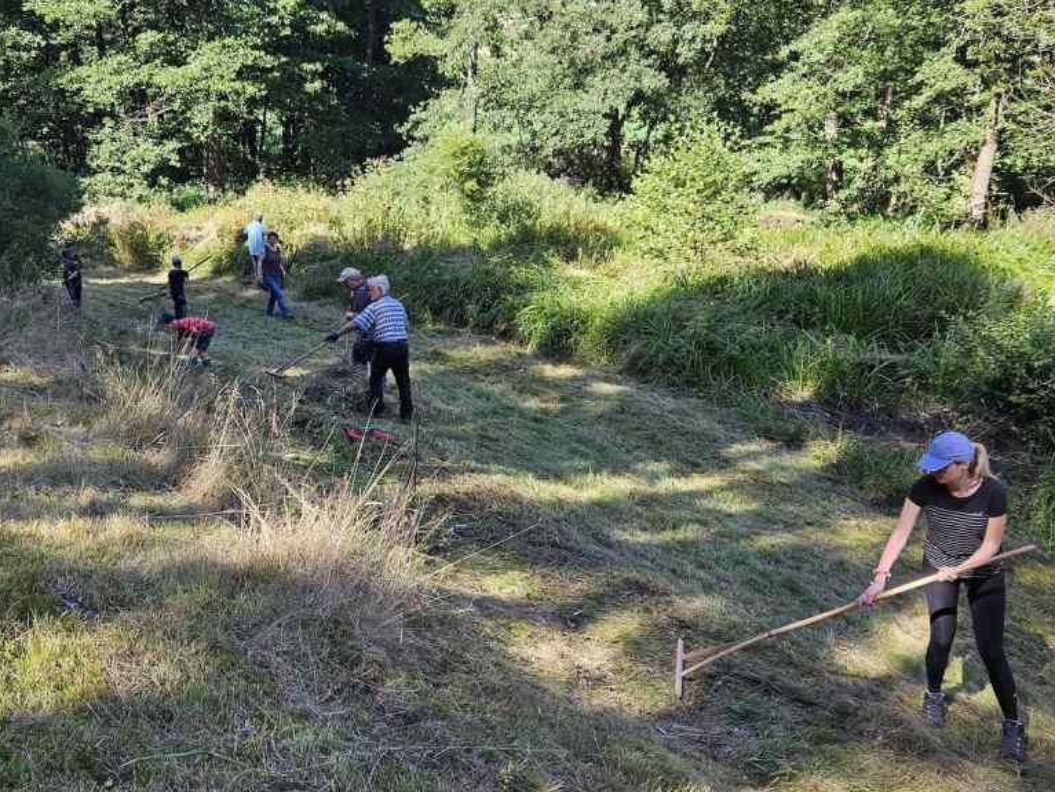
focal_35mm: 34
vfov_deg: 41.8
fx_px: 1037
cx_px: 415
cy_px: 365
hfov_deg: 53.5
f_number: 1.8
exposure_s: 1/292
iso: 25
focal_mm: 5.4
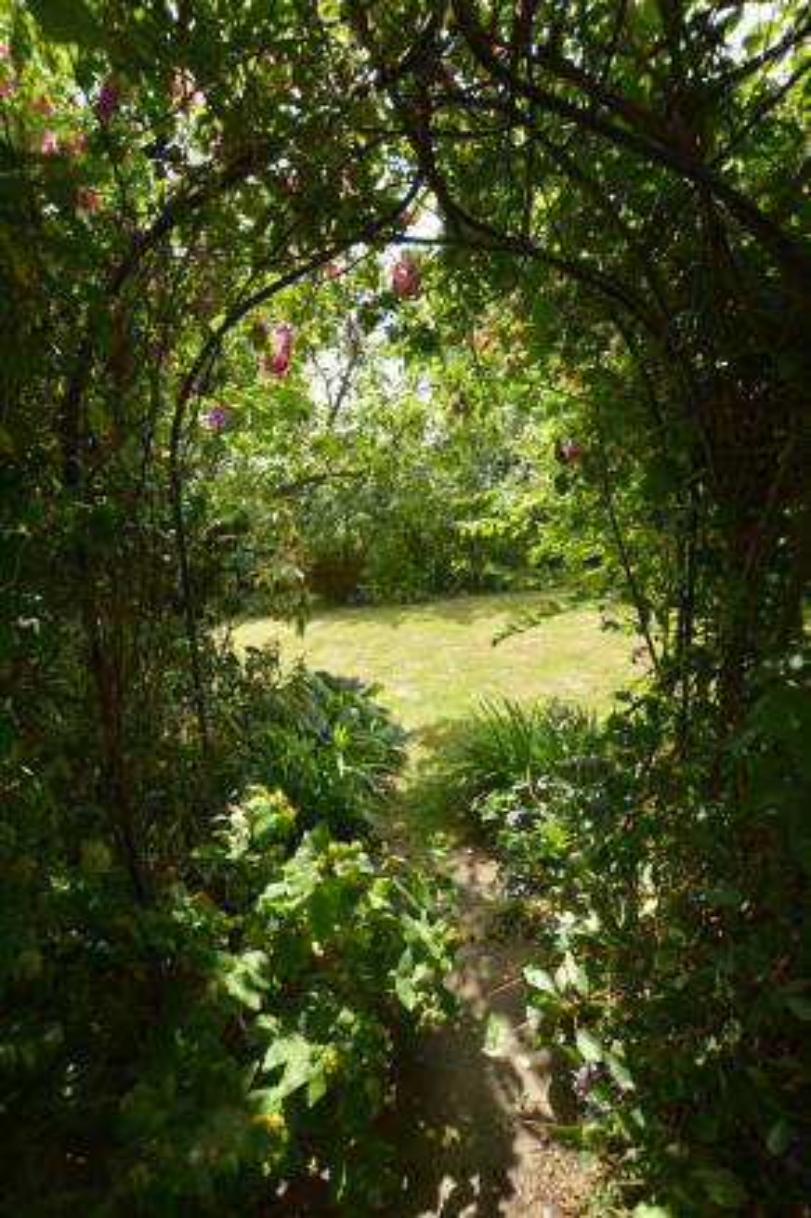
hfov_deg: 77.3
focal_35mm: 15
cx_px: 406
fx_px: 507
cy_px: 609
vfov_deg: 100.4
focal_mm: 10
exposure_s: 1/125
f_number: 8
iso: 200
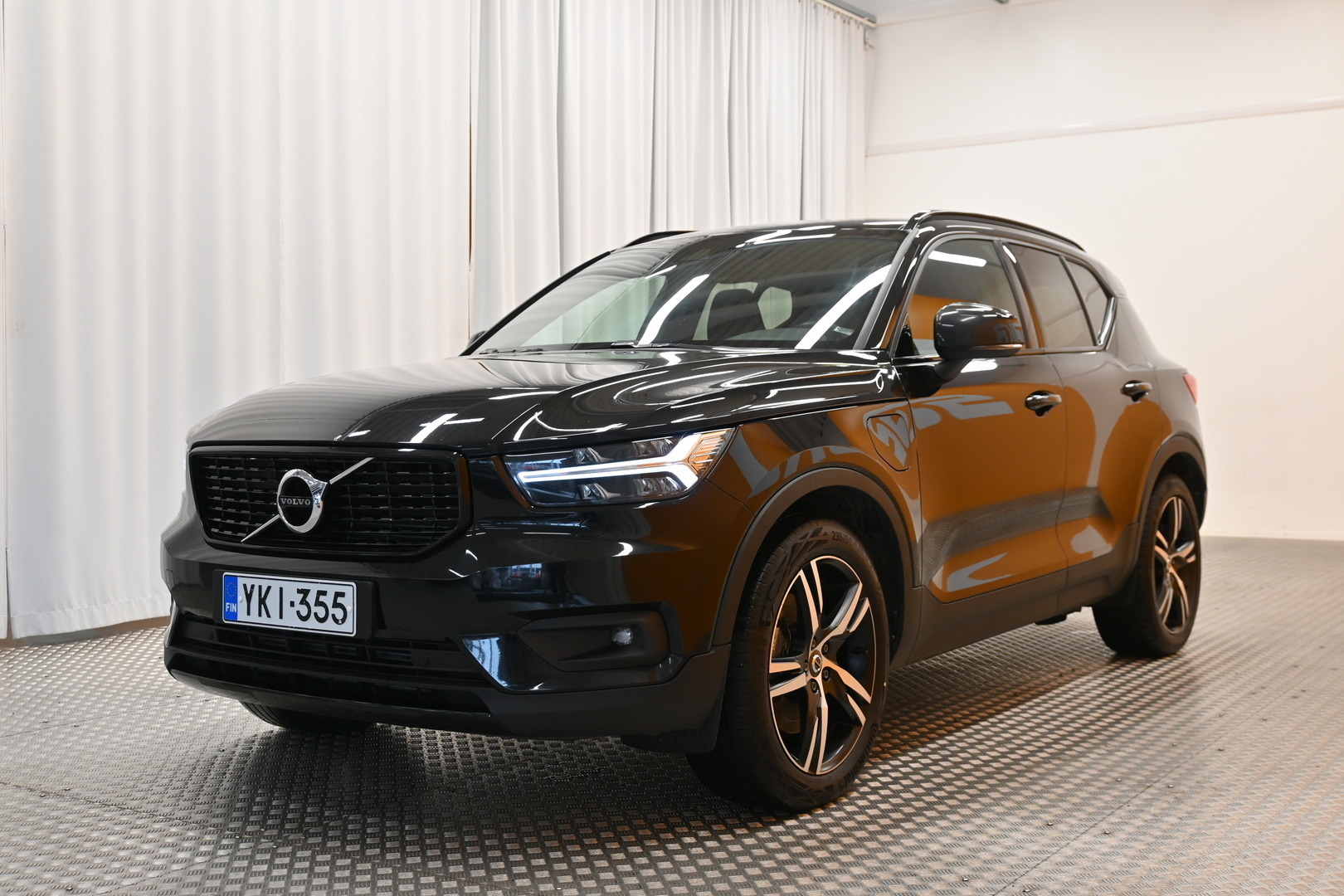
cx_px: 672
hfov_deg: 48.7
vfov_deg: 33.6
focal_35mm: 40
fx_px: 1484
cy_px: 448
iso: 320
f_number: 4.5
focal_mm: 26.5
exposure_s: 1/40
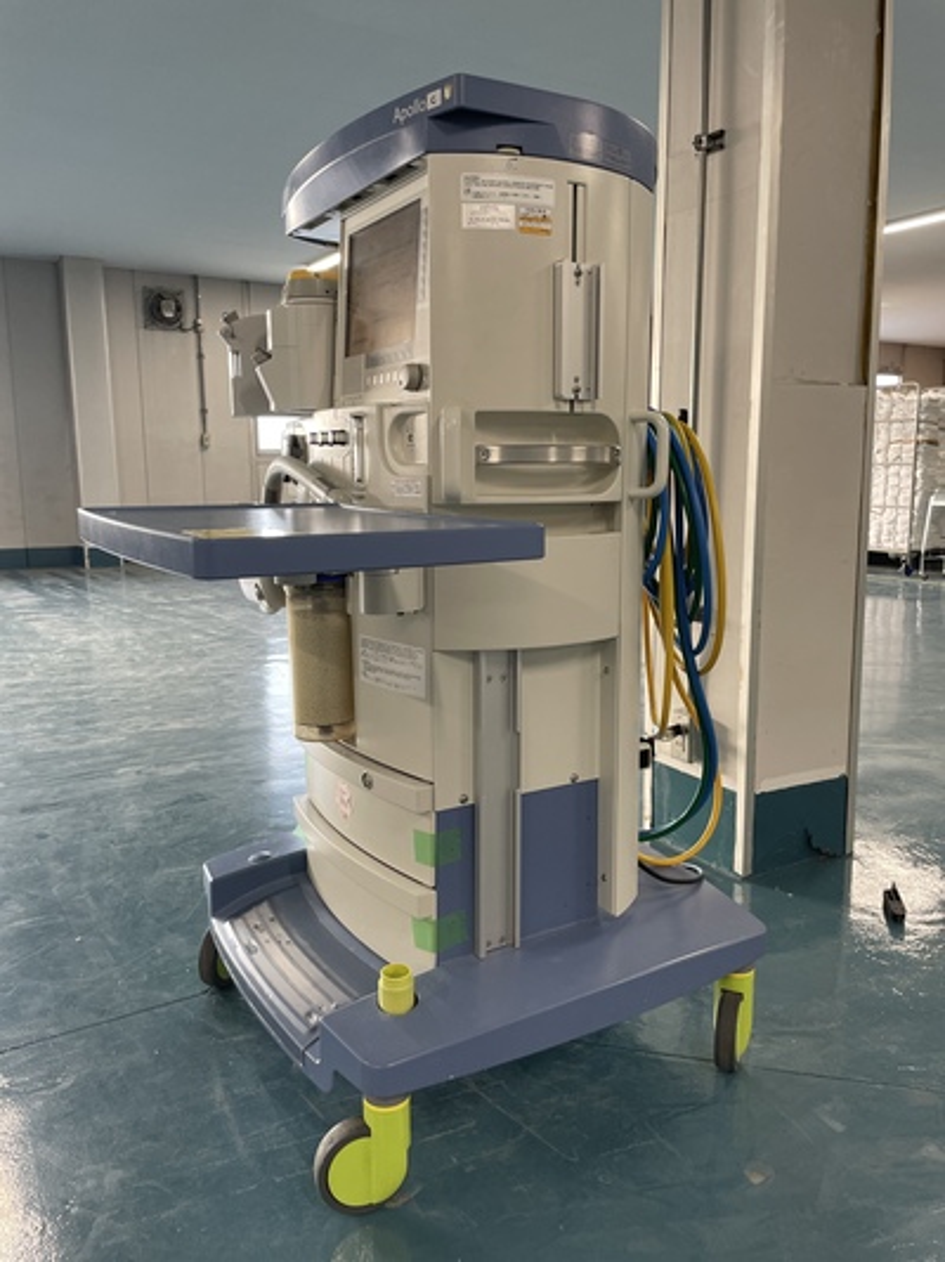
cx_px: 472
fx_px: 947
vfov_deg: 67.3
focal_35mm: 26
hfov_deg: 53.0
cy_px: 631
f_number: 1.6
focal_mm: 4.2
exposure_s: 1/100
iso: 125
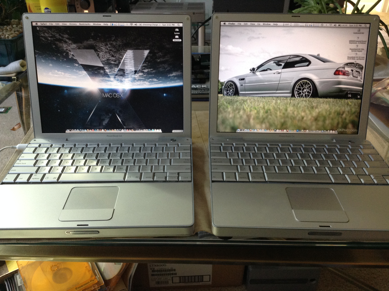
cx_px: 194
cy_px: 146
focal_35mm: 33
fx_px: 370
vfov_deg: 42.8
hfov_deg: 55.4
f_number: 2.4
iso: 80
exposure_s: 1/24
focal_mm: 3.3
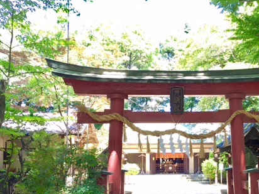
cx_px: 186
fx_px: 337
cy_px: 140
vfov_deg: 31.7
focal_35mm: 45
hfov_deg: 41.1
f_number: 2.2
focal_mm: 4.15
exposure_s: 1/40
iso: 25
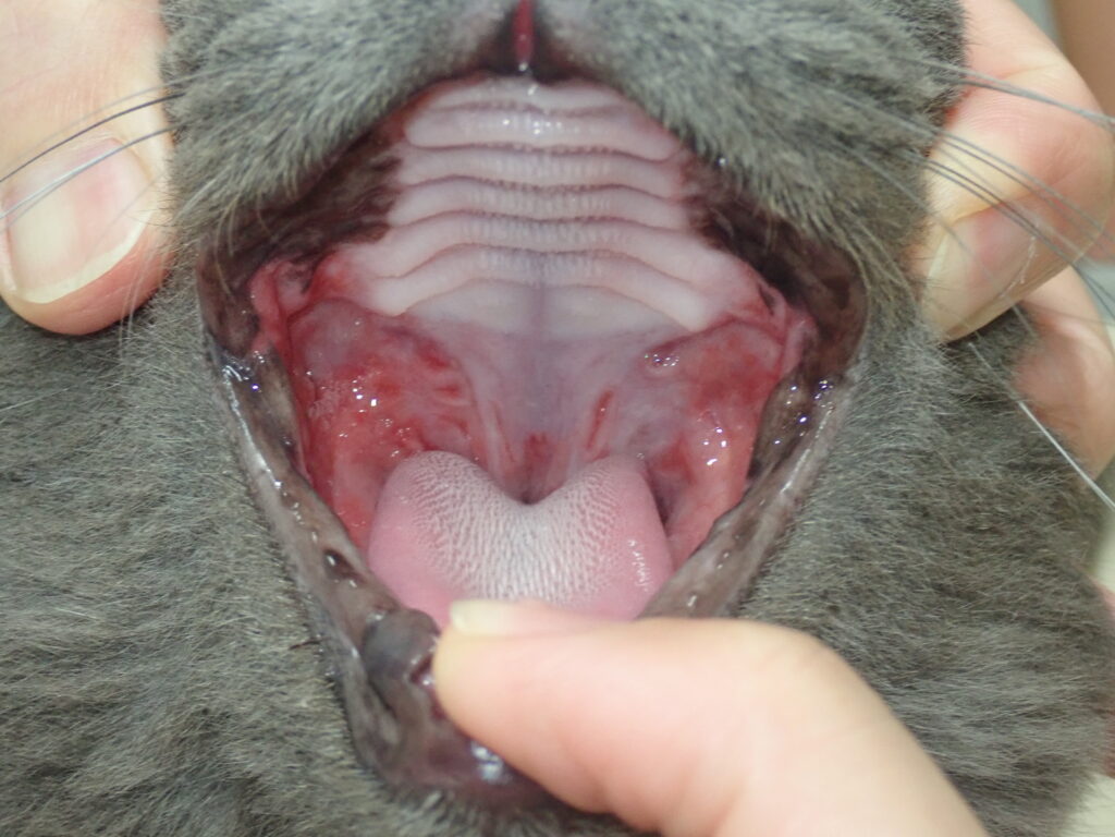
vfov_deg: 25.7
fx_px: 1836
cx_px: 558
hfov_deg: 33.8
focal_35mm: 57
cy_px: 418
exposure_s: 1/80
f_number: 3.5
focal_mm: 10.29
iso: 800
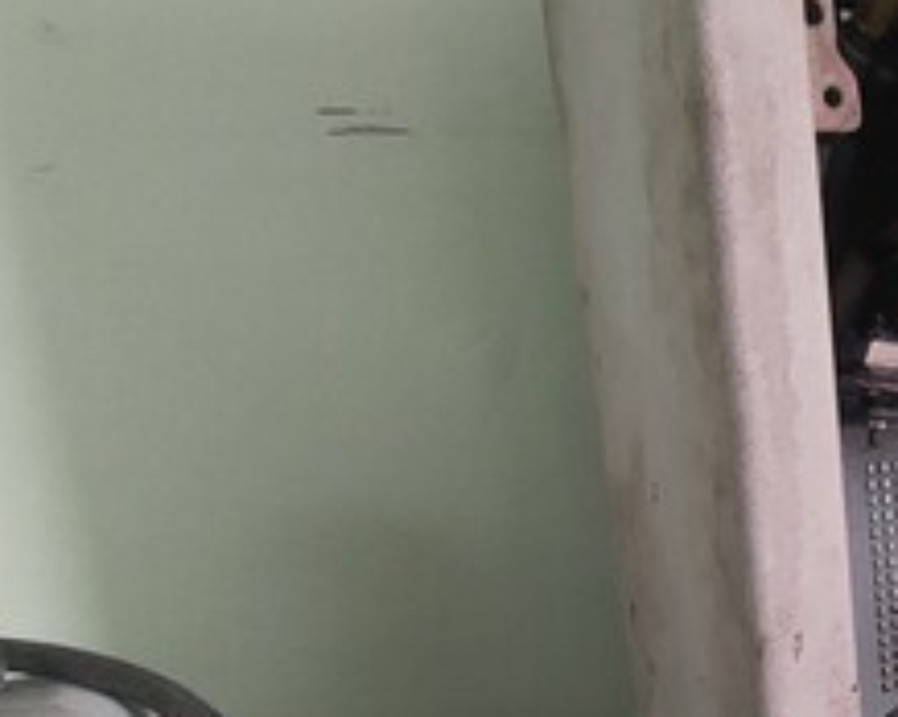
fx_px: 929
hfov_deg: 41.3
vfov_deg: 40.3
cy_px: 581
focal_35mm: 35
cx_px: 985
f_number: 2.2
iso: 800
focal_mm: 1.74
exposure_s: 1/11
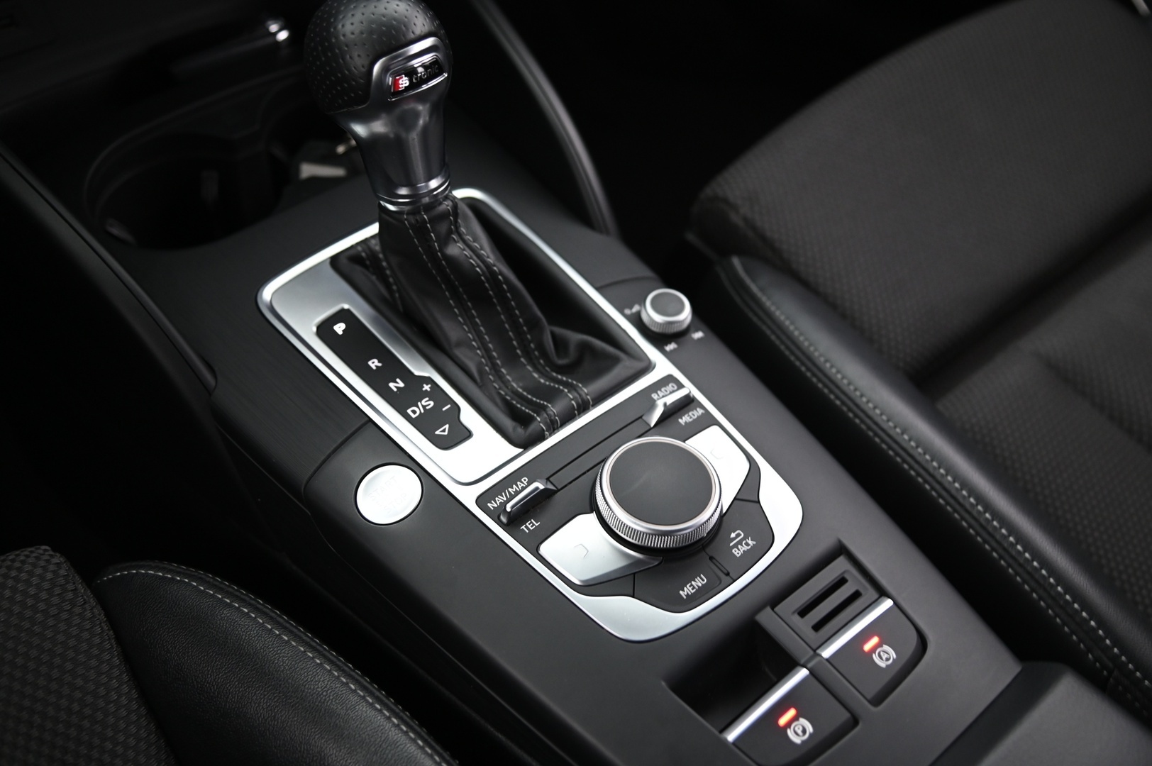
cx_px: 576
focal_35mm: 40
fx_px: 1279
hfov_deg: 48.5
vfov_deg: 33.3
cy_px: 383
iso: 2000
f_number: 4
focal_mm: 40
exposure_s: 1/13
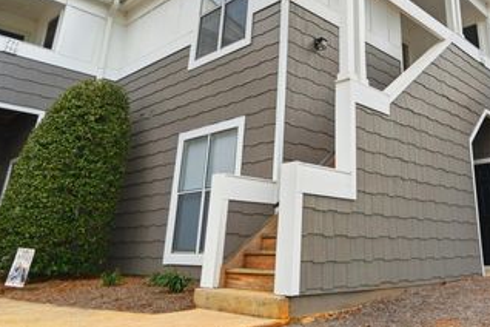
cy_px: 76
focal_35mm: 33
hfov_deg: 55.1
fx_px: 449
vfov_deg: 38.8
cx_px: 353
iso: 100
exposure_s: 1/4000
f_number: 4
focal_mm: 14
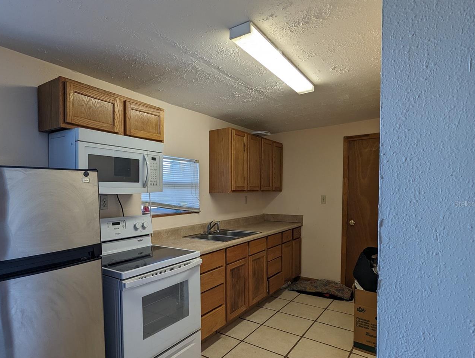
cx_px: 193
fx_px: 275
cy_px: 204
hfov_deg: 80.8
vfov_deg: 65.8
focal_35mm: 20
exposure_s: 1/60
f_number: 2.2
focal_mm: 2.35
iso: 53
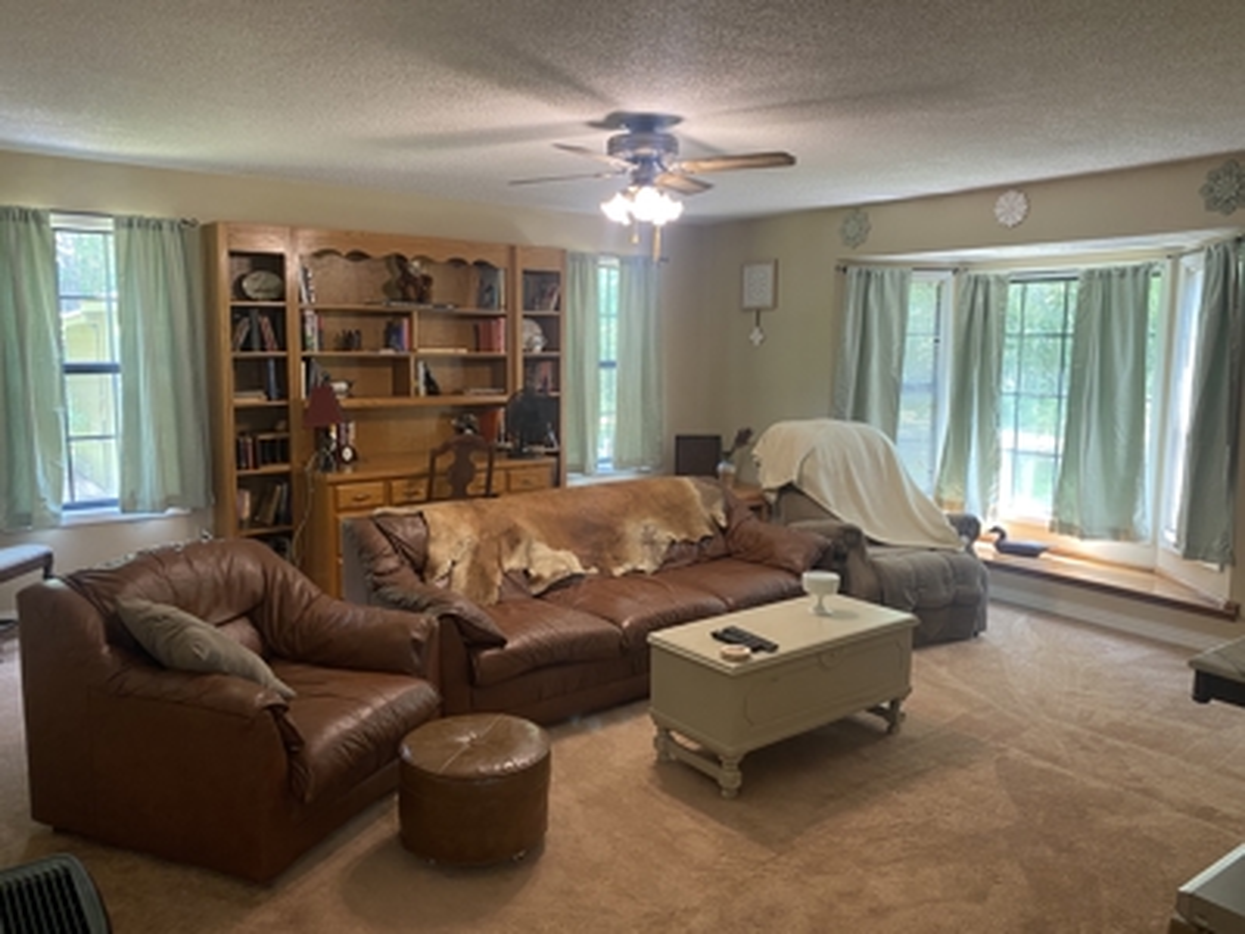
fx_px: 935
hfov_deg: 67.3
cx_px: 622
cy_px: 467
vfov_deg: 53.1
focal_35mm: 26
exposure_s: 1/60
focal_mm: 4.25
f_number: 1.8
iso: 160
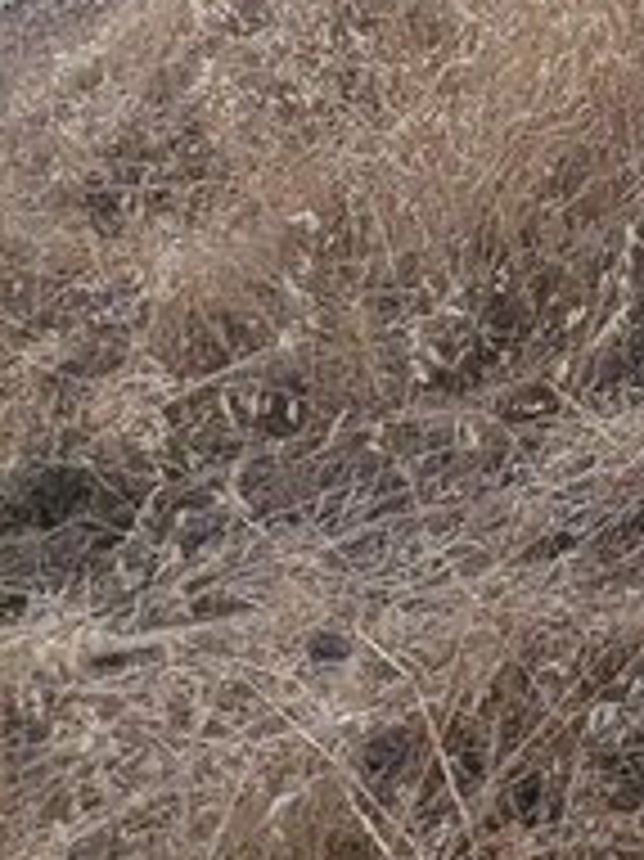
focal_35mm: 86
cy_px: -387
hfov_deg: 14.1
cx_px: 1333
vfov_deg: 20.0
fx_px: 2136
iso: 70
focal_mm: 2.22
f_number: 2.2
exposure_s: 1/49.5
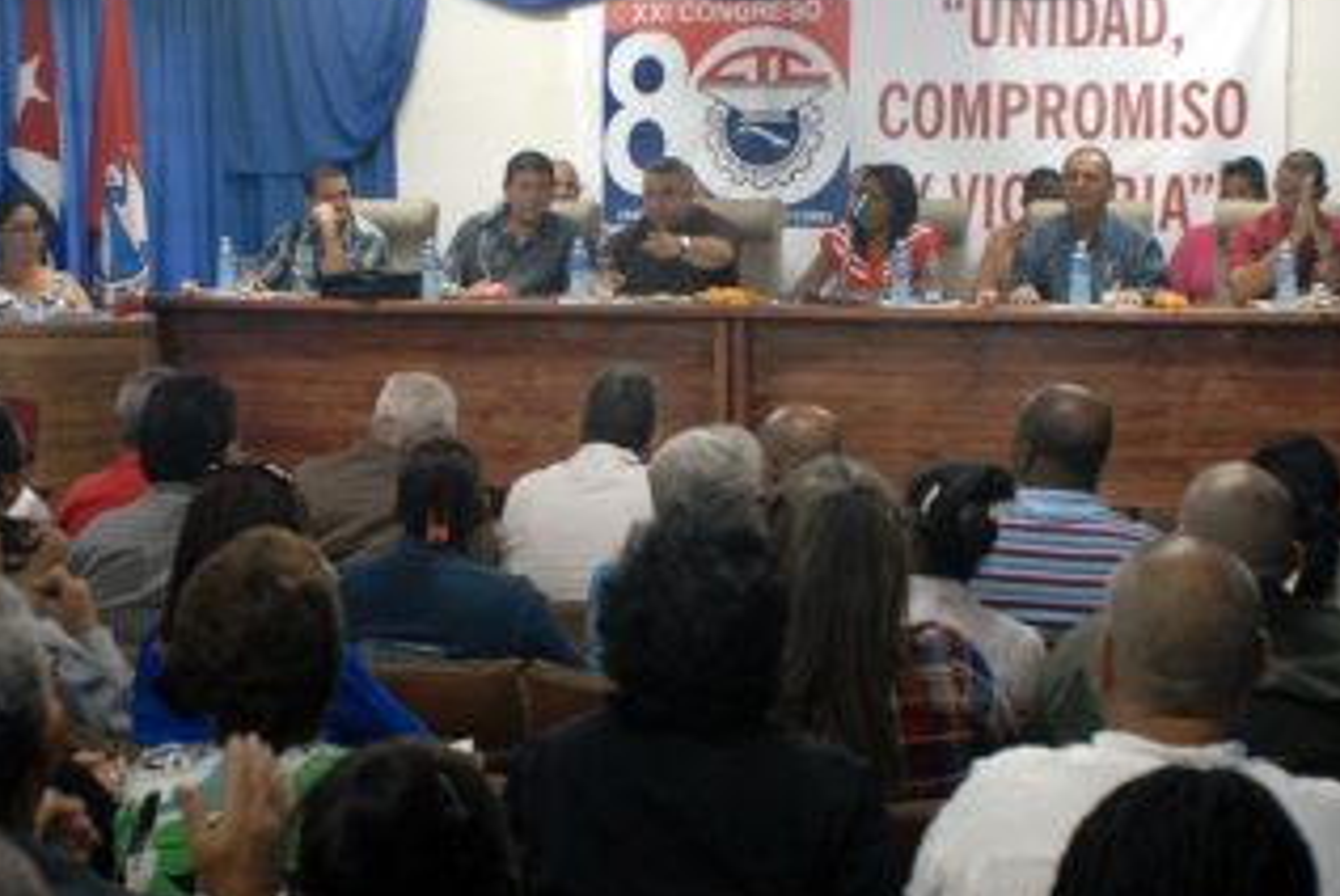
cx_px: 626
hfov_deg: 36.8
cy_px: 507
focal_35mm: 54
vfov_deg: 25.1
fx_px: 2012
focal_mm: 28
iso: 500
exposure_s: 1/30
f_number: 4
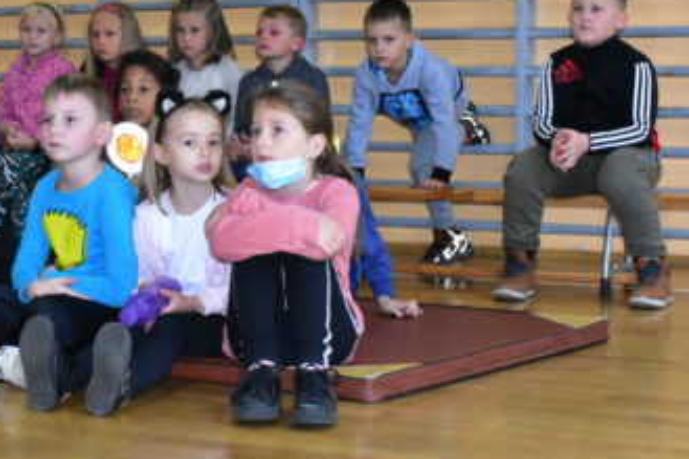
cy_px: 109
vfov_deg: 14.8
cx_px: 61
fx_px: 1760
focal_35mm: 92
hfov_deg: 21.6
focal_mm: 32
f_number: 8
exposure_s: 1/200
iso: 3200
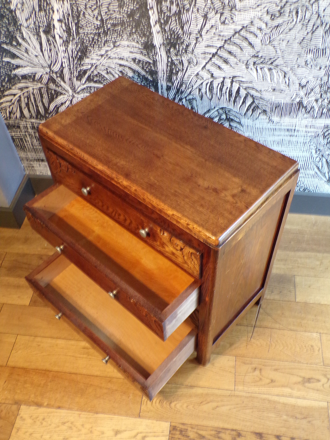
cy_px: 220
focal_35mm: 32
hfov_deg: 44.2
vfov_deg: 56.8
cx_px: 165
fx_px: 407
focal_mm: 5.8
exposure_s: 1/17
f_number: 3.2
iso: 275
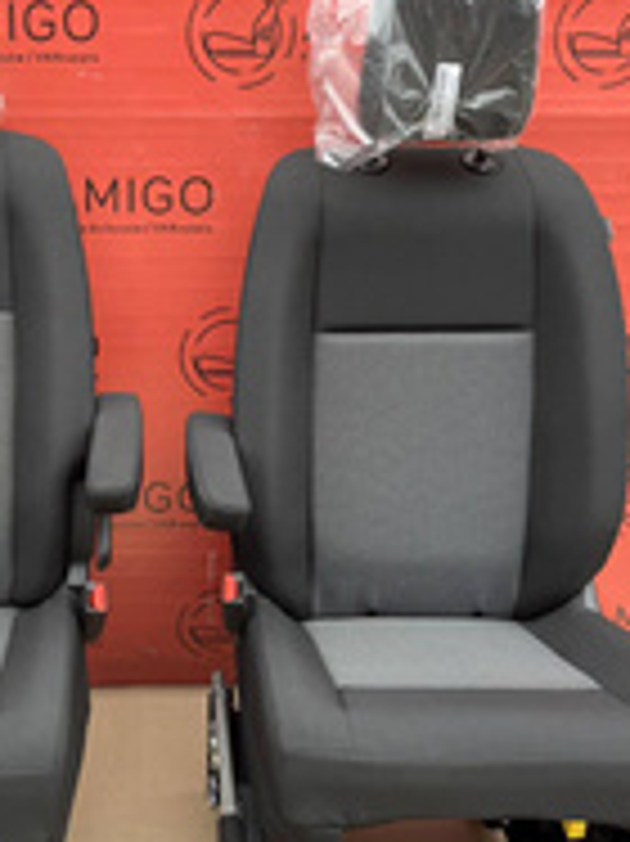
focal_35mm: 50
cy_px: 419
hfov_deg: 28.6
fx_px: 1215
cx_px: 148
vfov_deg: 38.2
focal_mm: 5.1
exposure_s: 1/121
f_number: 1.6
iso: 64
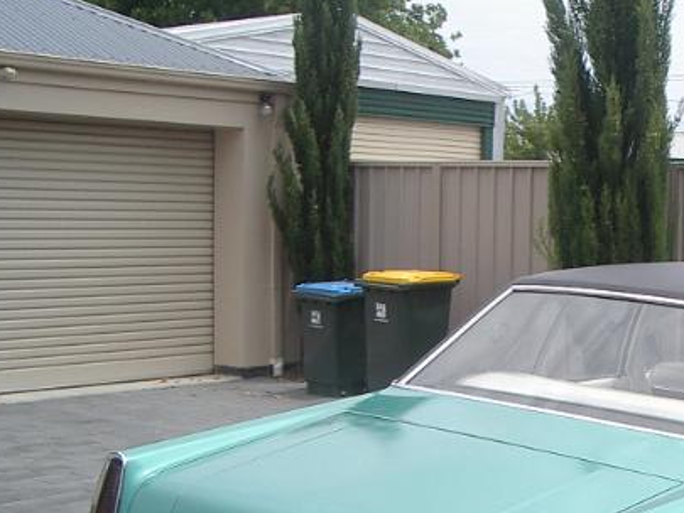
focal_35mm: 75
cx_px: 655
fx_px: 1482
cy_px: 466
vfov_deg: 19.3
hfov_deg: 25.0
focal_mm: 5.8
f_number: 4.8
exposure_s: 1/400
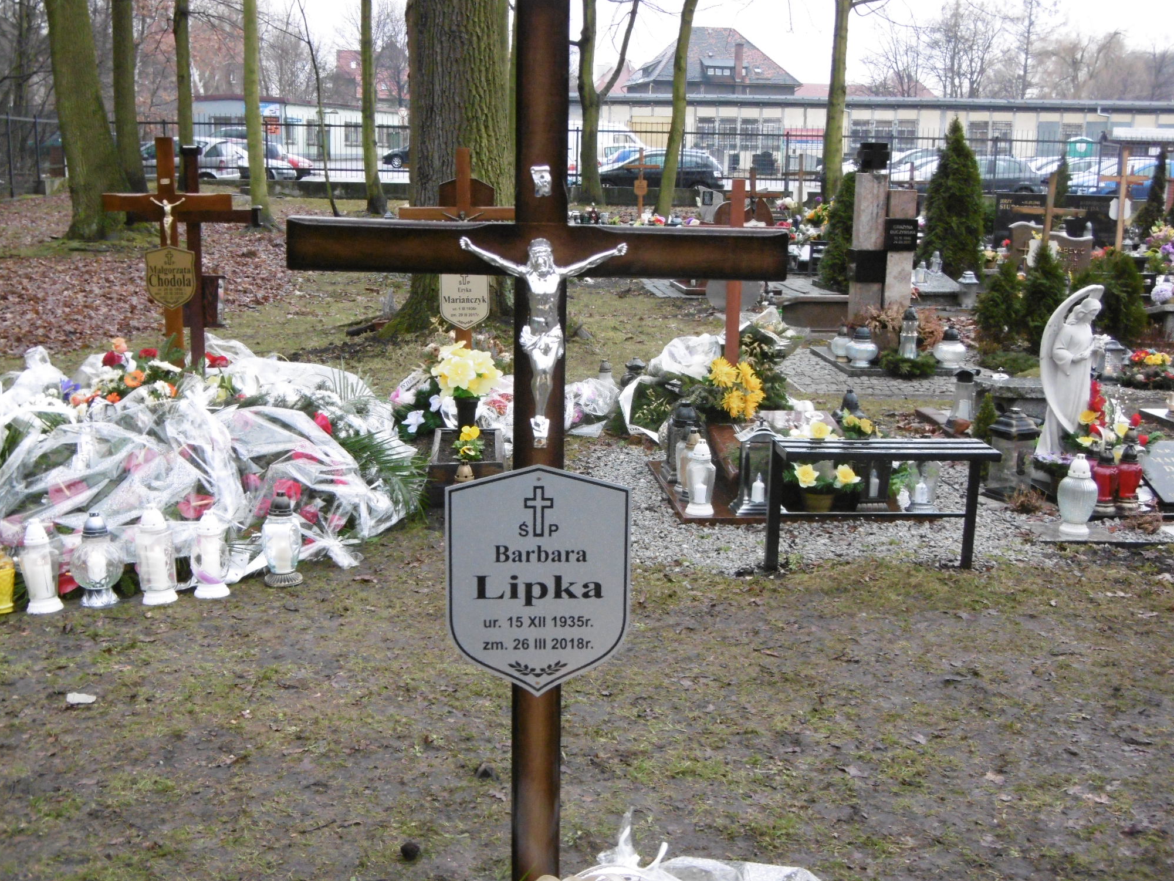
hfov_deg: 42.9
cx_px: 592
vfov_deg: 32.9
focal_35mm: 44
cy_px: 450
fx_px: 1492
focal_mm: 7.7
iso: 400
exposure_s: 1/60
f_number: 3.8
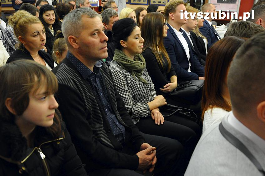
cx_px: 132
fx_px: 287
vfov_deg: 34.1
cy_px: 88
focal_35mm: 39
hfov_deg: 49.6
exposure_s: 1/80
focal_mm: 26
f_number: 5.6
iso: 2500
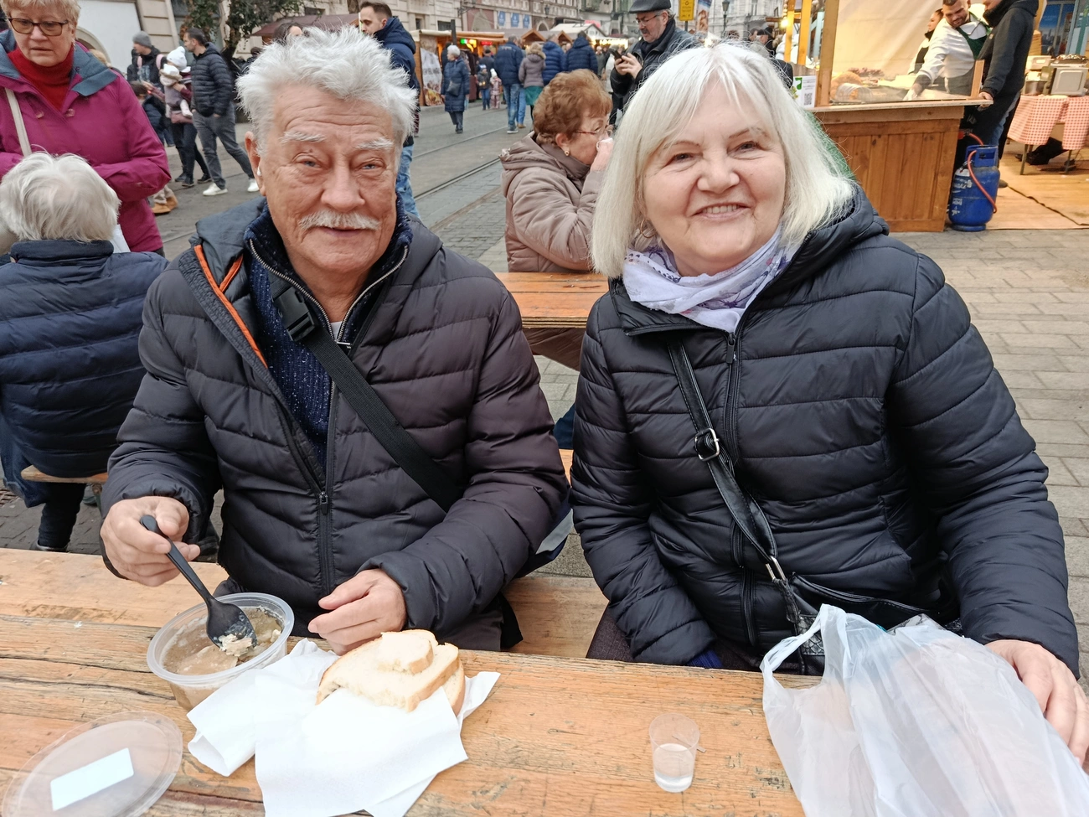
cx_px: 544
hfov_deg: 71.6
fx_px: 755
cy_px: 408
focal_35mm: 24
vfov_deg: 56.8
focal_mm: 5.24
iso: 640
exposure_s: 1/100
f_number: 1.7
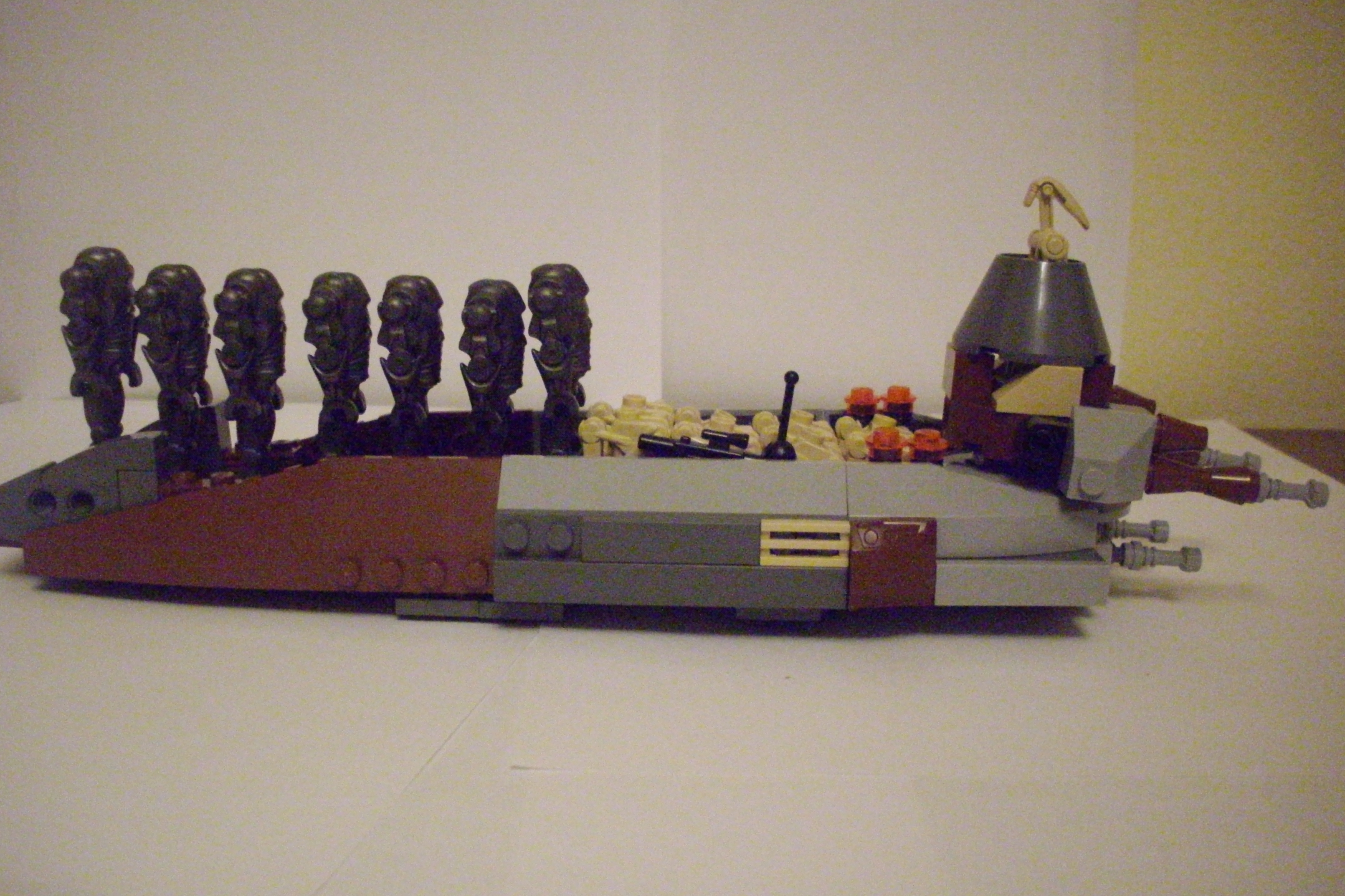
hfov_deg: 49.6
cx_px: 666
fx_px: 1457
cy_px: 497
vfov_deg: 34.2
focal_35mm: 39
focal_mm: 6.2
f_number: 2.8
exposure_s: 1/40
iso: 1000
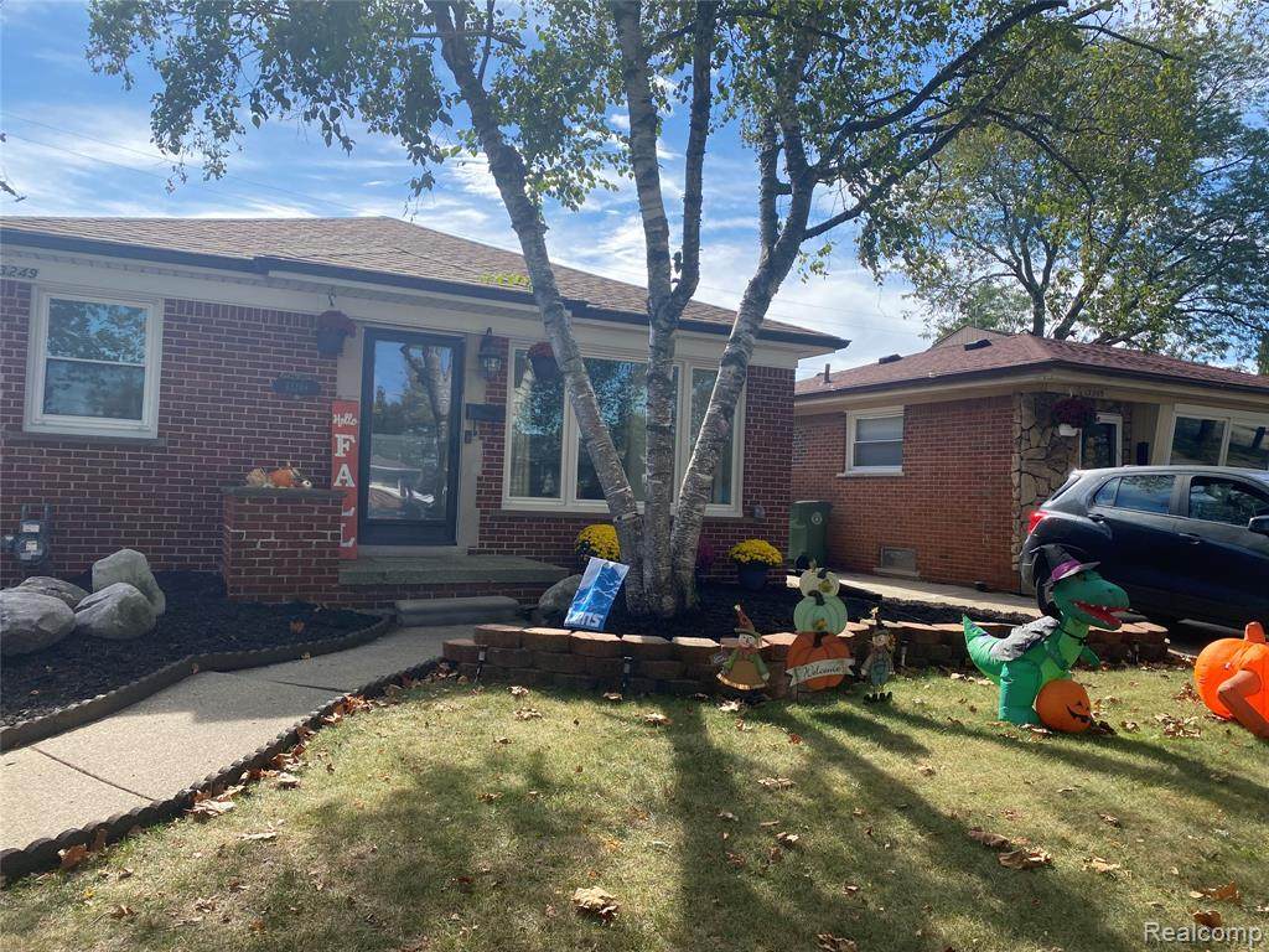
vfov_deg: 53.1
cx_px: 634
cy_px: 476
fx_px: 953
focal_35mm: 26
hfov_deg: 67.3
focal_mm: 4.25
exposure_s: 1/1206
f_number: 1.8
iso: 32
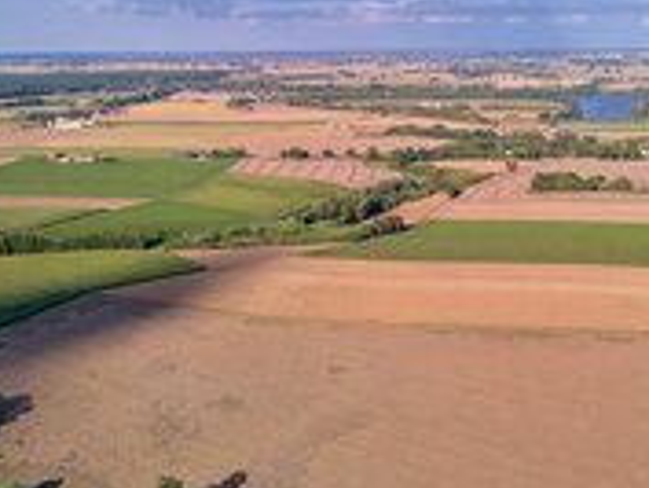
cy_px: 349
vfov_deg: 23.9
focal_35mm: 61
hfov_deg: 31.6
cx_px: 282
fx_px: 1144
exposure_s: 1/2000
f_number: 1.7
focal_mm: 6.72
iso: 110
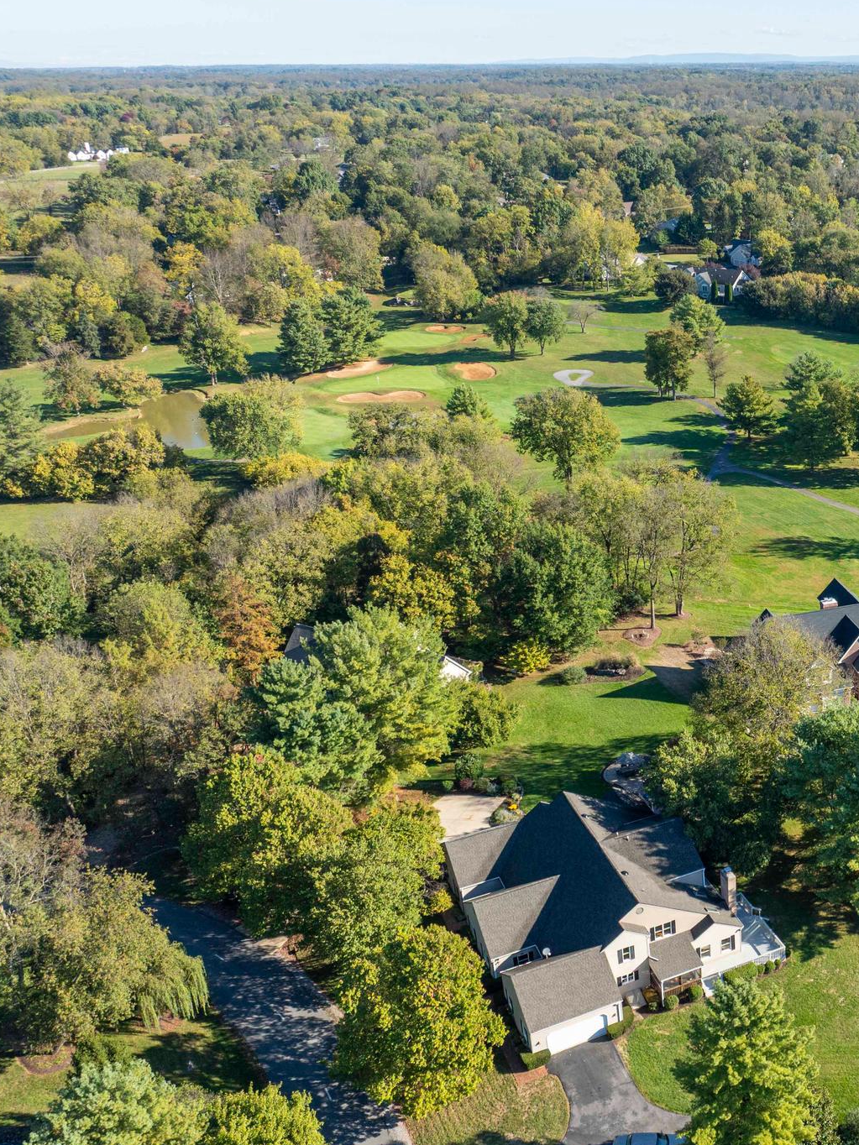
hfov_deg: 36.4
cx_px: 823
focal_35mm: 36
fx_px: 1191
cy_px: 618
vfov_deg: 51.3
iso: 140
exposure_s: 1/1000
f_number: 2.8
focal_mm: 12.29
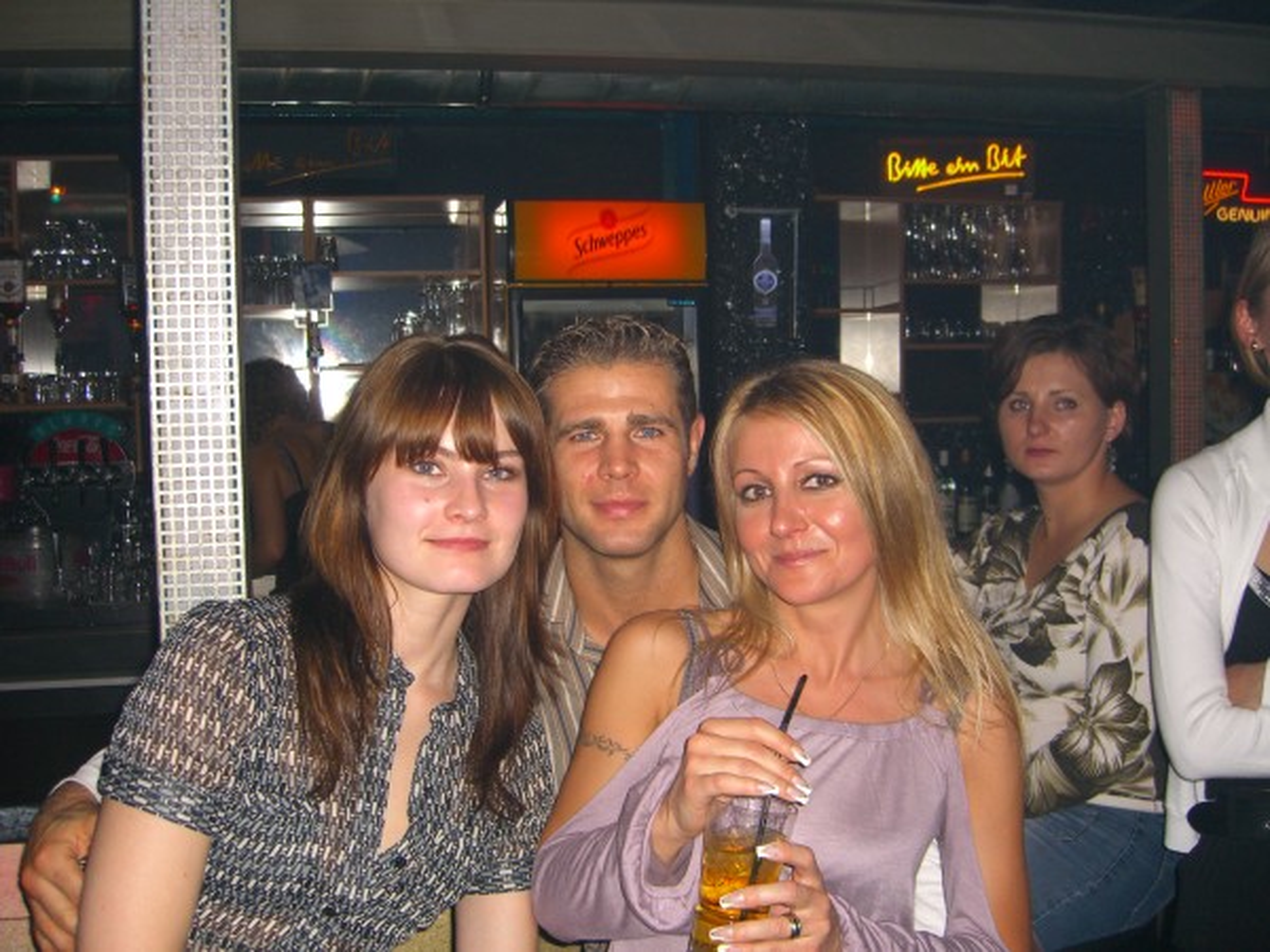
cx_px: 635
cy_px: 476
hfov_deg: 49.0
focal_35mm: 38
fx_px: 1394
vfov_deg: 37.7
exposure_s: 1/60
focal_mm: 7.9
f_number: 2.8
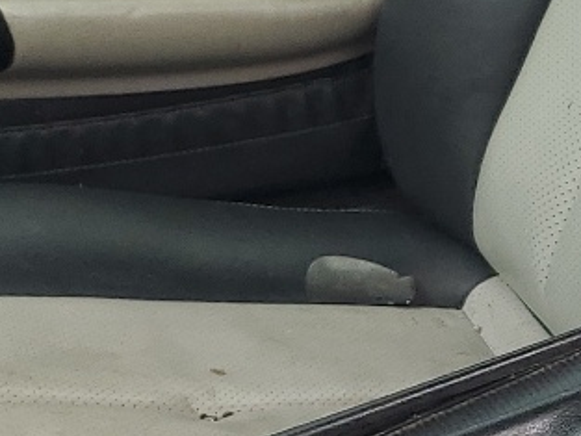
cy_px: 243
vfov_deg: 11.2
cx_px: 1203
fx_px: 2233
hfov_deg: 12.7
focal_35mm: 133
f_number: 1.5
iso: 50
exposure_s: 1/370
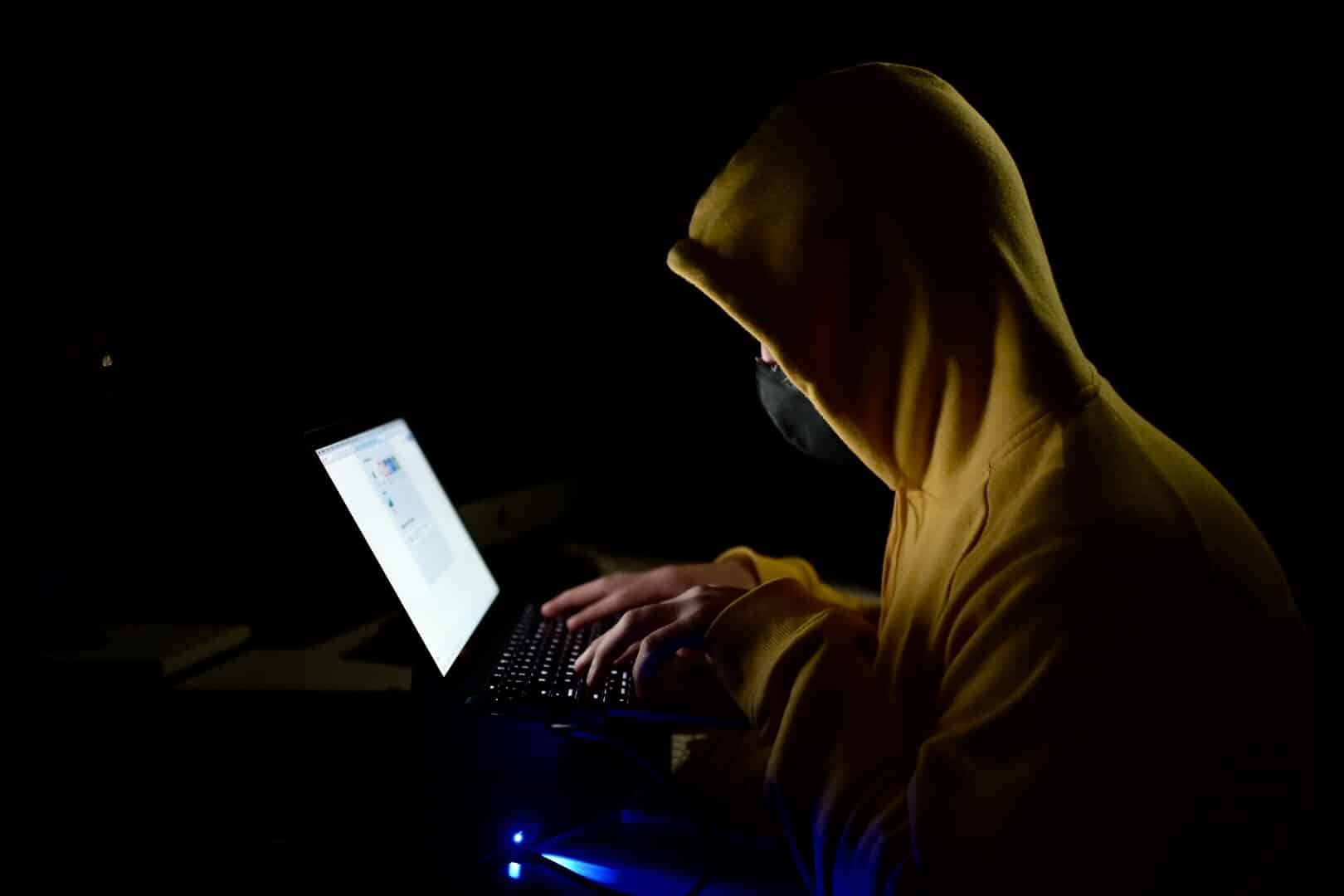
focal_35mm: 35
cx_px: 672
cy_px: 448
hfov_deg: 54.4
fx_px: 1307
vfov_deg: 37.9
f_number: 1.8
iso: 1250
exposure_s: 1/100
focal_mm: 35
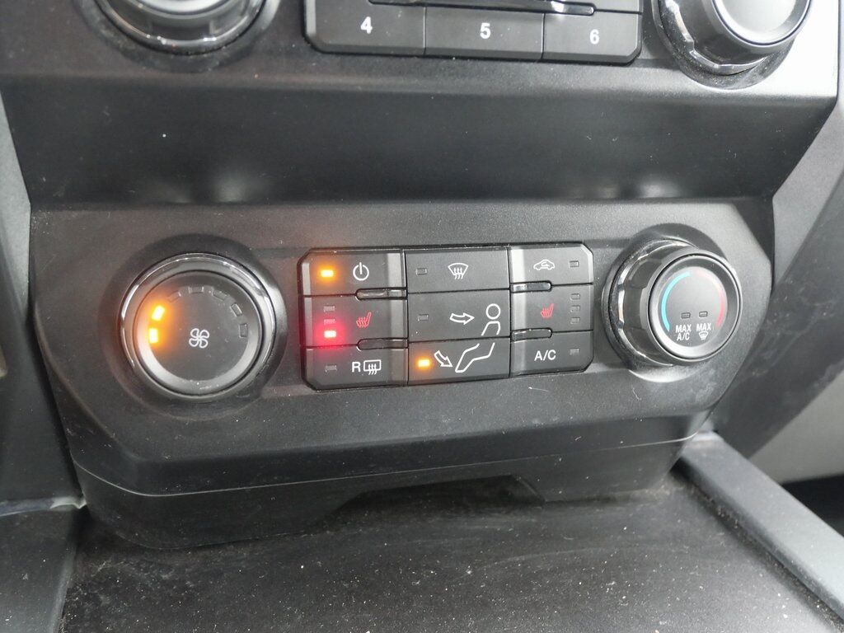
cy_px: 316
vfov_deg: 44.2
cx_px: 422
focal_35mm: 32
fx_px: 780
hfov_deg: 56.8
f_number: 3.9
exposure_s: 1/30
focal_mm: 16
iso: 3200
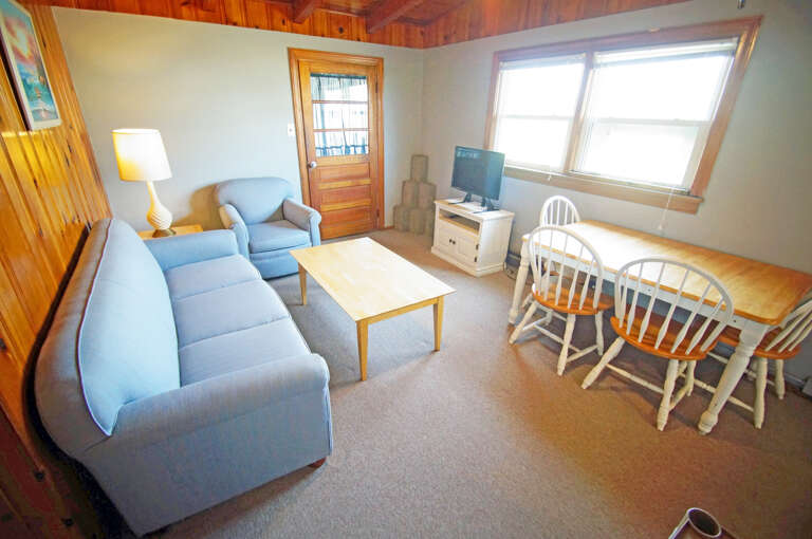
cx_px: 406
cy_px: 270
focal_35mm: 15
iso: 1250
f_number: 4
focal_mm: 10
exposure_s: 1/60
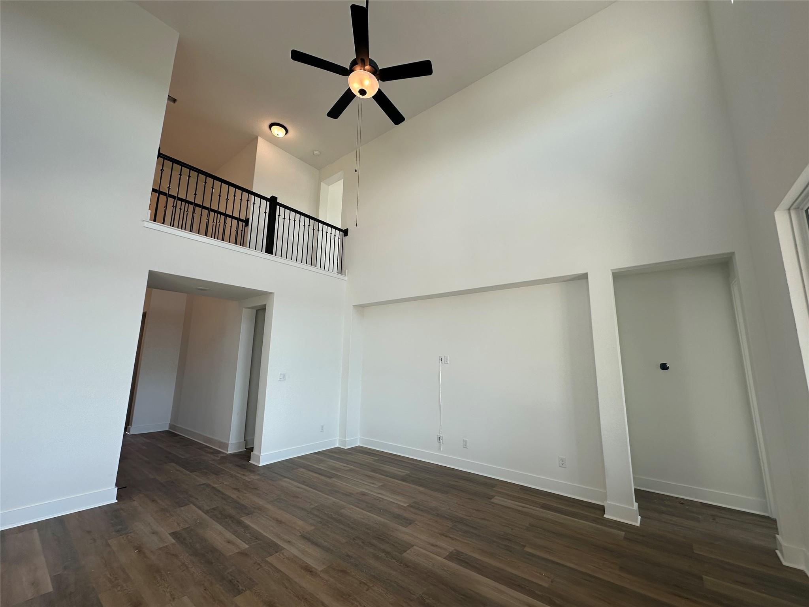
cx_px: 404
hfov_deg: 102.1
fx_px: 327
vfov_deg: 85.7
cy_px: 304
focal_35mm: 14
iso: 40
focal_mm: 2.22
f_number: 2.2
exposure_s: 1/128
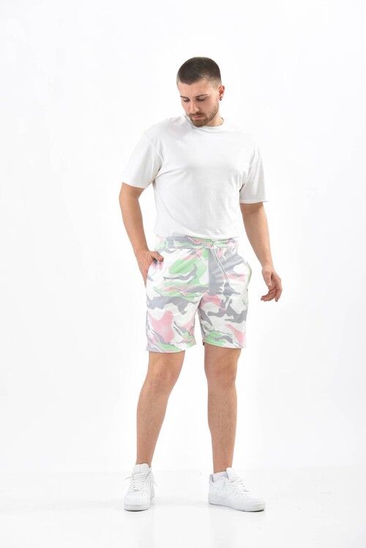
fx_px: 1067
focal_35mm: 70
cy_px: 274
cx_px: 183
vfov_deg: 28.8
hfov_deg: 19.5
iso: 100
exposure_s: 1/160
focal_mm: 70
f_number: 7.1
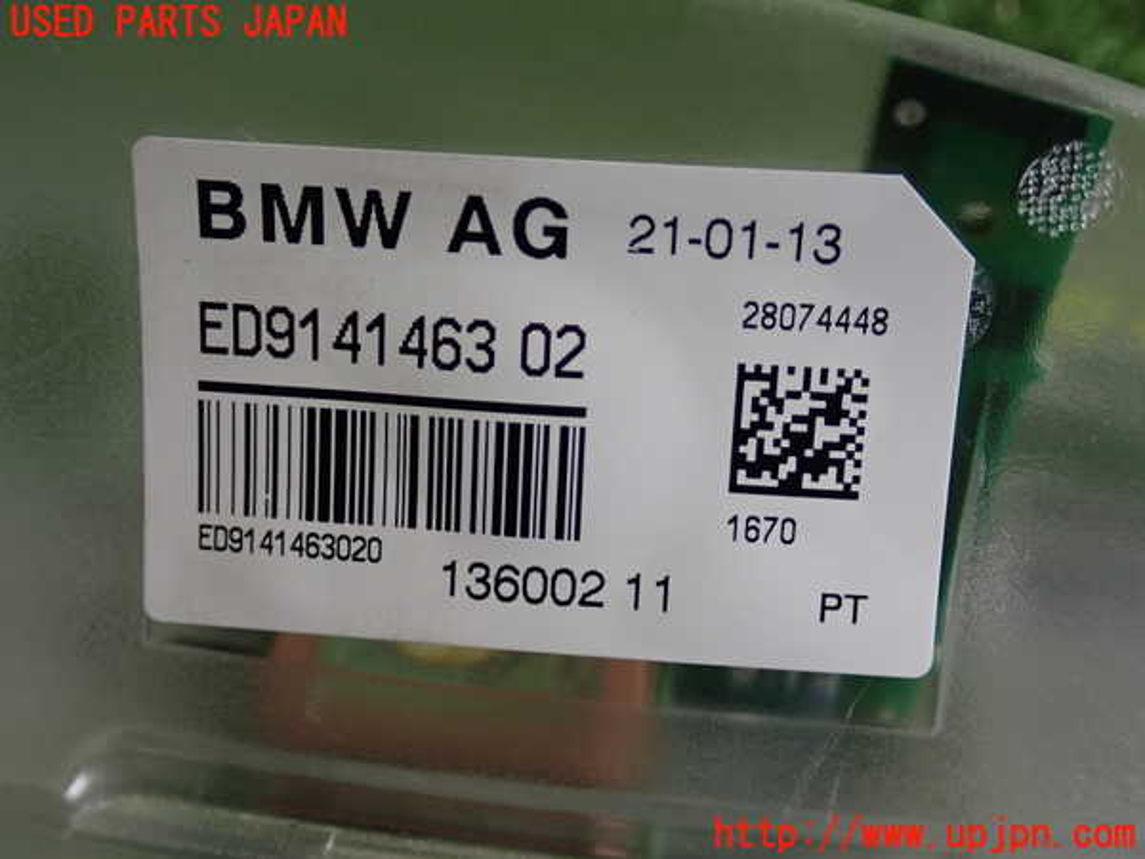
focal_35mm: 47
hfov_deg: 40.4
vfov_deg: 30.9
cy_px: 430
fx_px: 1555
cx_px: 572
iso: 320
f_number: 3.1
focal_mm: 8.4
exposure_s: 1/50
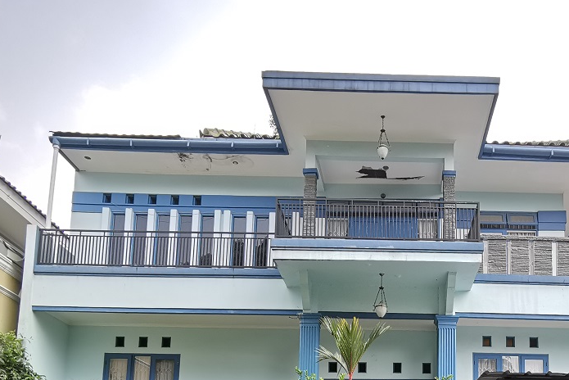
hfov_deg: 49.0
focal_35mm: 38
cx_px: 416
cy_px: 421
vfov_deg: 31.1
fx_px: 601
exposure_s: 1/177
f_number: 2.2
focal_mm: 2.35
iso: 50
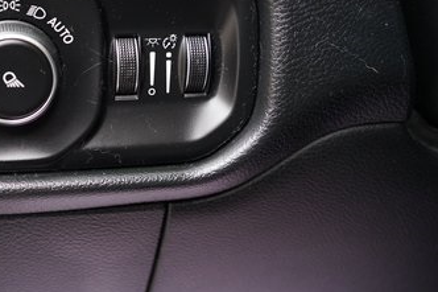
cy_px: 83
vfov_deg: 24.0
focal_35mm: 56
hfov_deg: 33.8
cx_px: 49
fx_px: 681
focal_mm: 29
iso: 1600
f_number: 4
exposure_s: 1/60
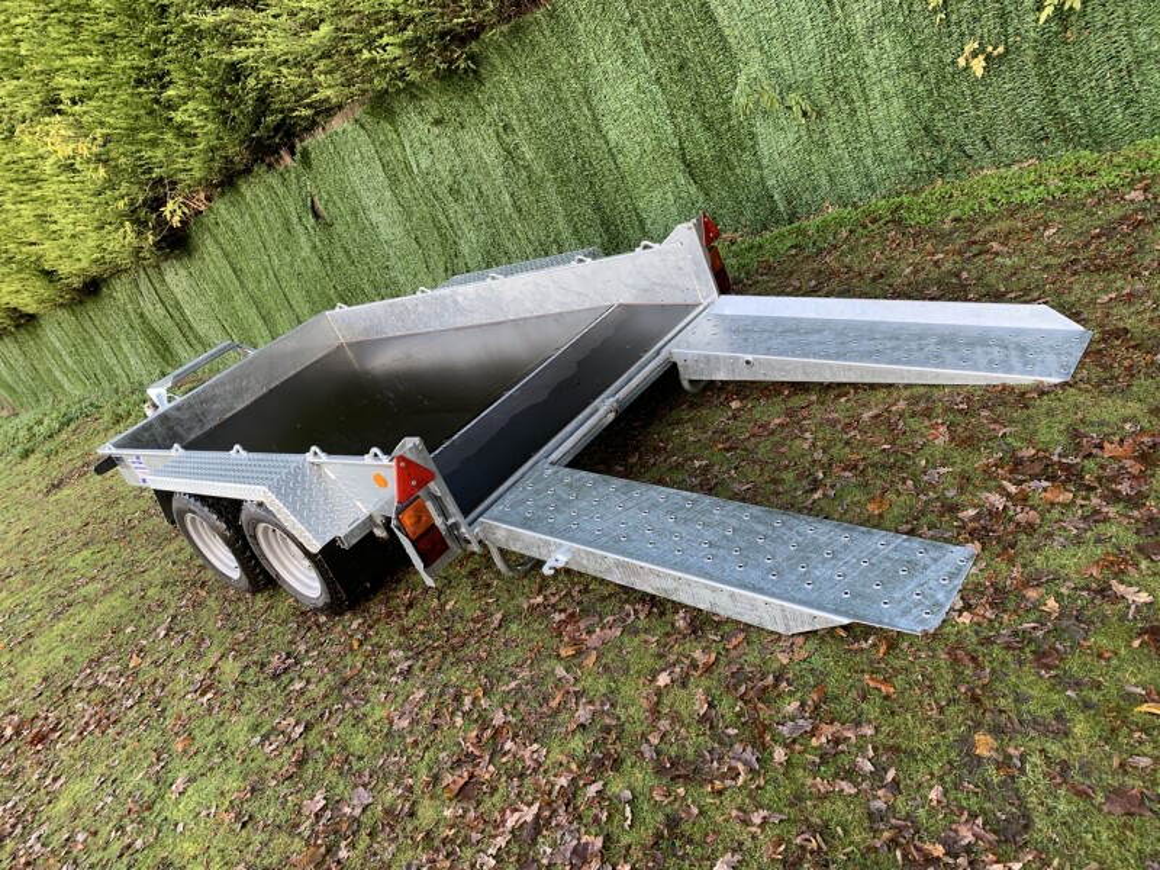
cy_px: 435
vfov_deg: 53.1
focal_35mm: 26
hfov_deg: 67.3
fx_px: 871
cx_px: 580
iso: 100
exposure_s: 1/121
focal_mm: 4.25
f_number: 1.8
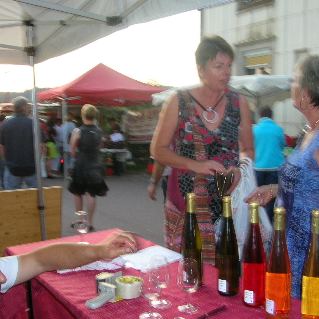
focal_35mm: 42
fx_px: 438
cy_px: 159
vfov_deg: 40.0
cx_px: 158
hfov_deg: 40.0
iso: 50
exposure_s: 1/30
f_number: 2.8
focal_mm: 5.8
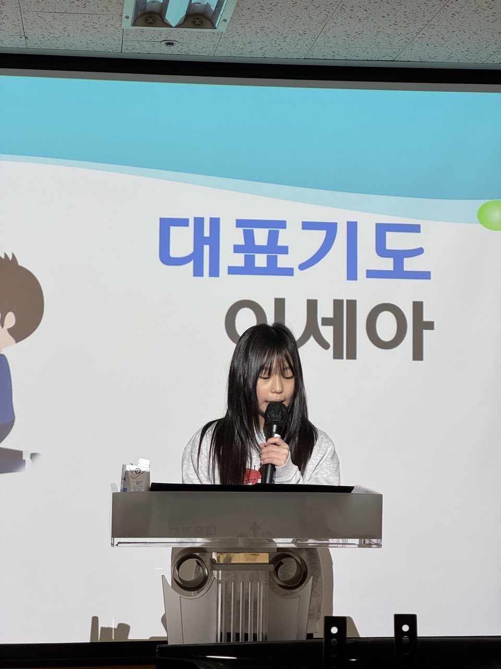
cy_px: 334
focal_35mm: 77
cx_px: 250
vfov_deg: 25.3
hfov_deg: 19.1
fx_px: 1486
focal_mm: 9
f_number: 2.8
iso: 125
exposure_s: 1/120
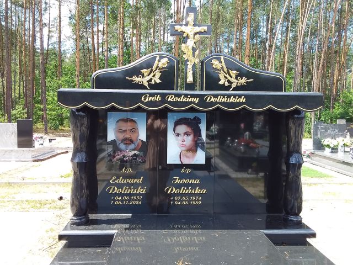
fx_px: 286
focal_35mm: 28
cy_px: 132
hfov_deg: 63.4
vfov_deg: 49.7
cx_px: 176
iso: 40
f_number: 1.9
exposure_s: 1/388
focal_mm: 2.91
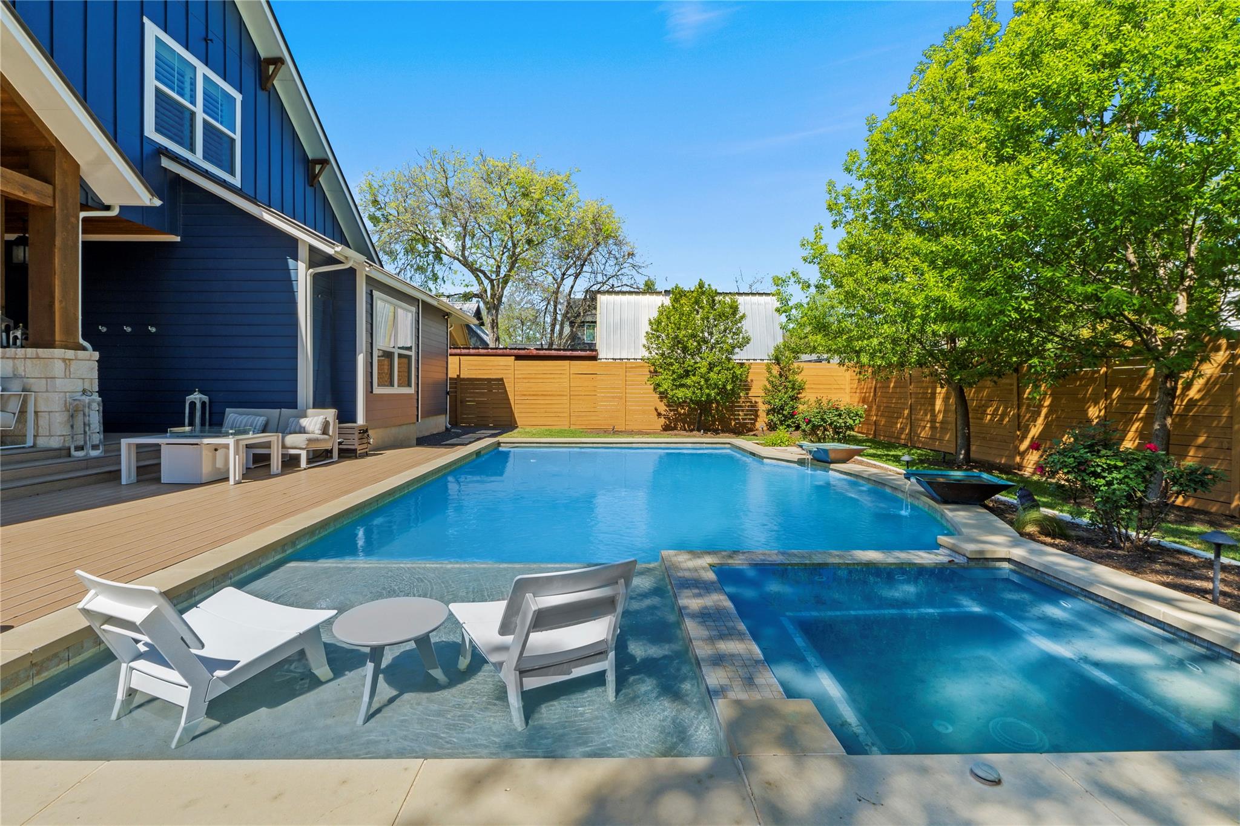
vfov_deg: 77.3
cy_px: 413
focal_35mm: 15
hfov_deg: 100.4
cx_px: 620
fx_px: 517
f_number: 11
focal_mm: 10
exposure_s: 1/25
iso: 250
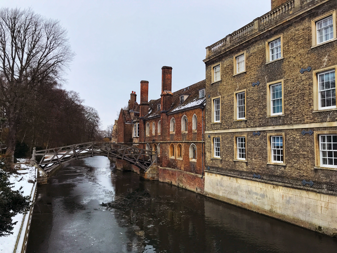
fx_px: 273
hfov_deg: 63.4
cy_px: 126
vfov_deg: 49.7
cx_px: 168
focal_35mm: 28
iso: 20
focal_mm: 3.99
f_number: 1.8
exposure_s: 1/573
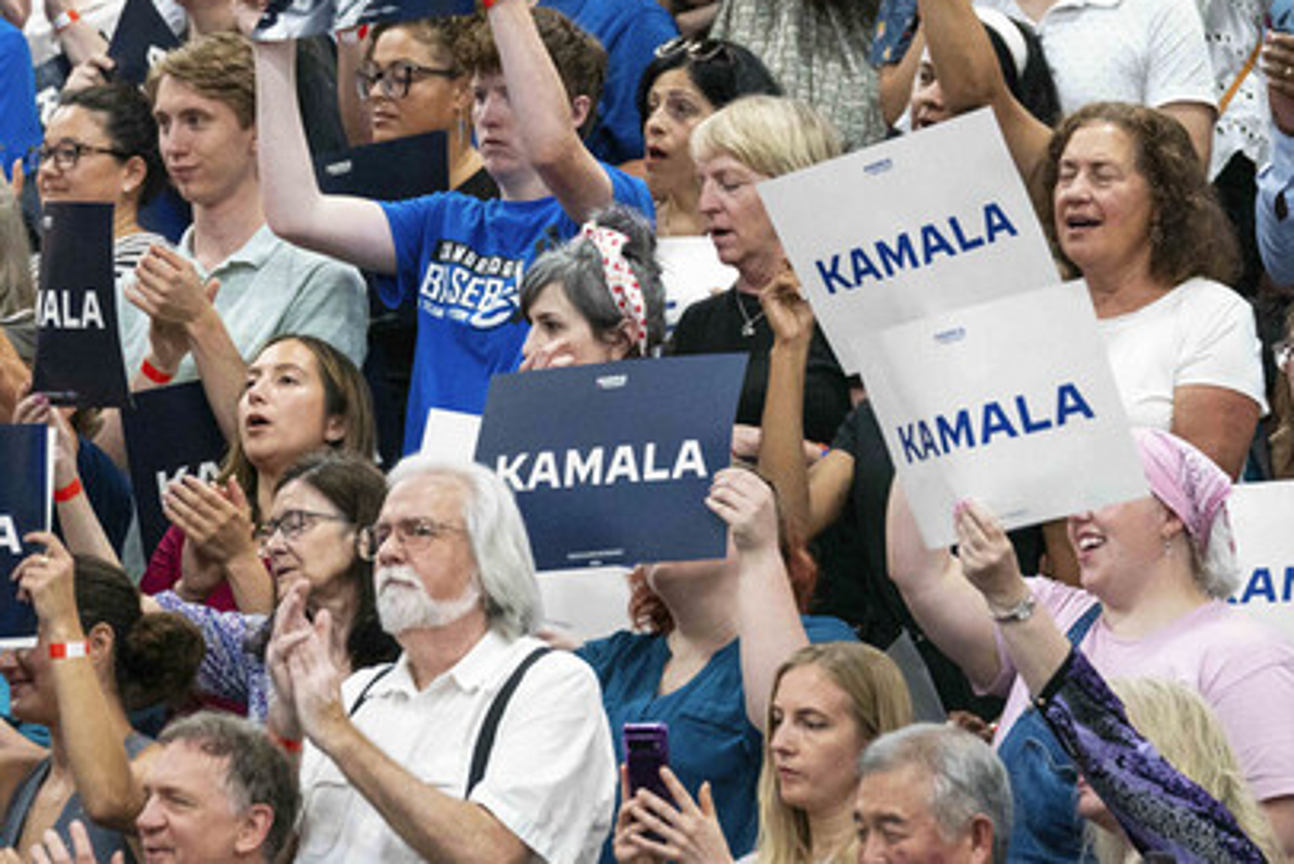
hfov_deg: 5.2
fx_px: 14166
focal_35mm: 394
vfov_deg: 3.5
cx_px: 532
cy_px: 169
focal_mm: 200
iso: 3200
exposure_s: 1/400
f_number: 4
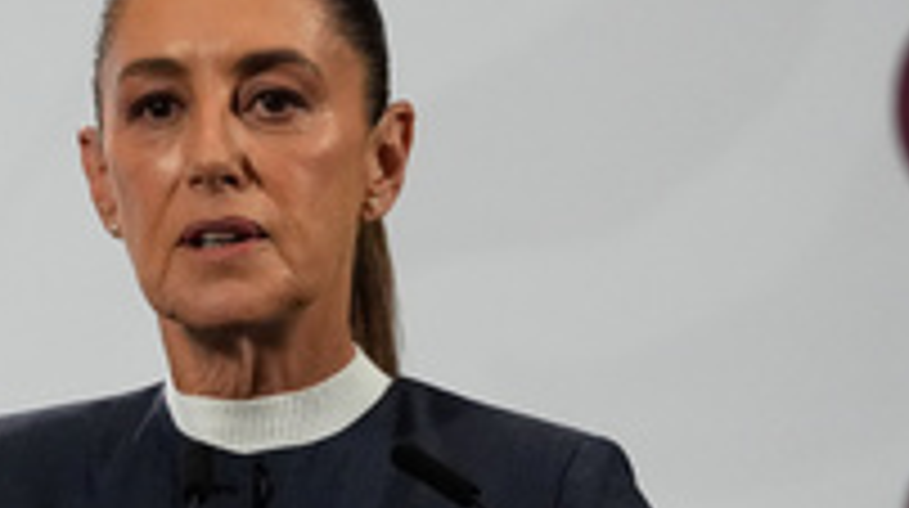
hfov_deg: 2.5
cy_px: 321
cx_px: -135
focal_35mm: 853
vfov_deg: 1.4
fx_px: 20533
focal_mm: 321
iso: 5000
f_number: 6.3
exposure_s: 1/320
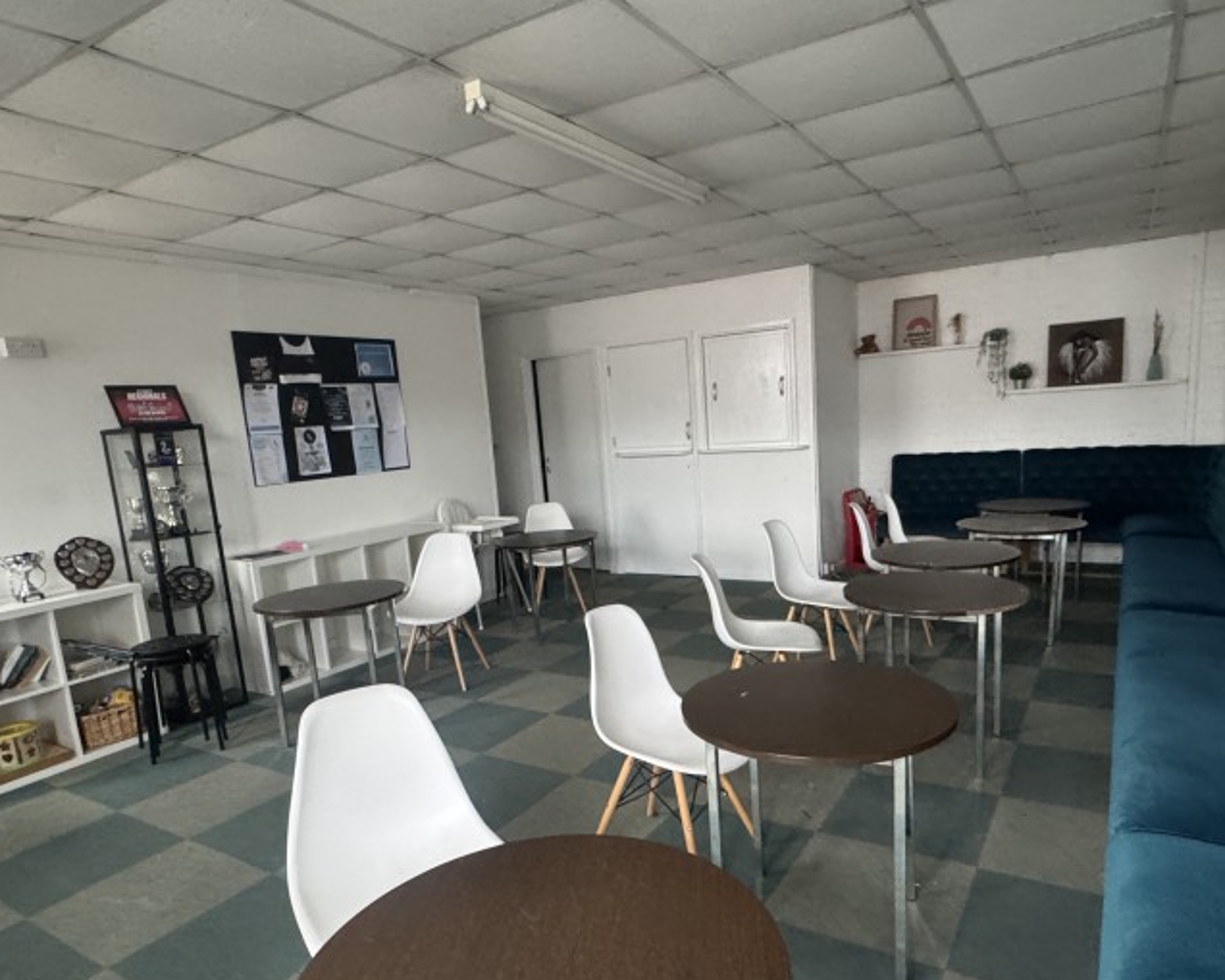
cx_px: 641
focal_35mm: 22
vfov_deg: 62.9
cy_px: 558
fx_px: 798
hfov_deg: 75.0
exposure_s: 1/60
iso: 800
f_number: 2.2
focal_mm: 2.22
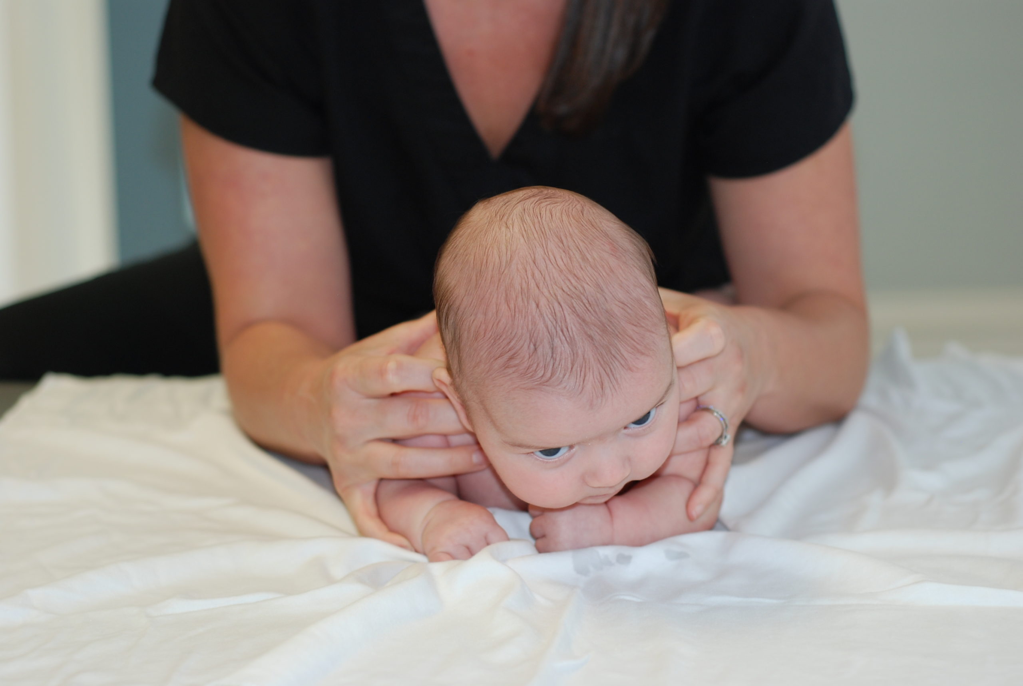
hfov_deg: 26.9
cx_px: 512
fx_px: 2135
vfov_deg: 18.3
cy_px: 343
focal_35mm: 75
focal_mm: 50
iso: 200
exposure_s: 1/60
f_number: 2.8
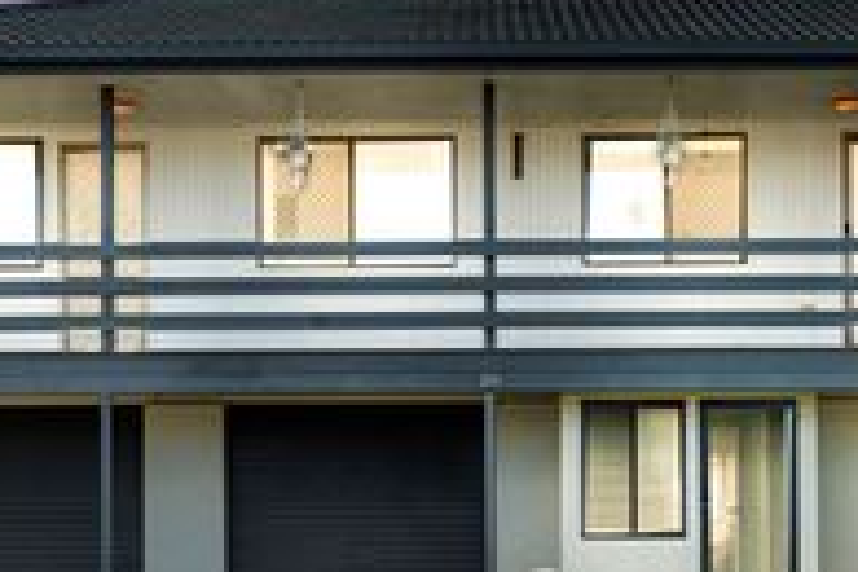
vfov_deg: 16.7
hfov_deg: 24.7
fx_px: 1954
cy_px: 306
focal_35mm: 82
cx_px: 493
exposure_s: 1/40
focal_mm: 34
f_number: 7.1
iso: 160
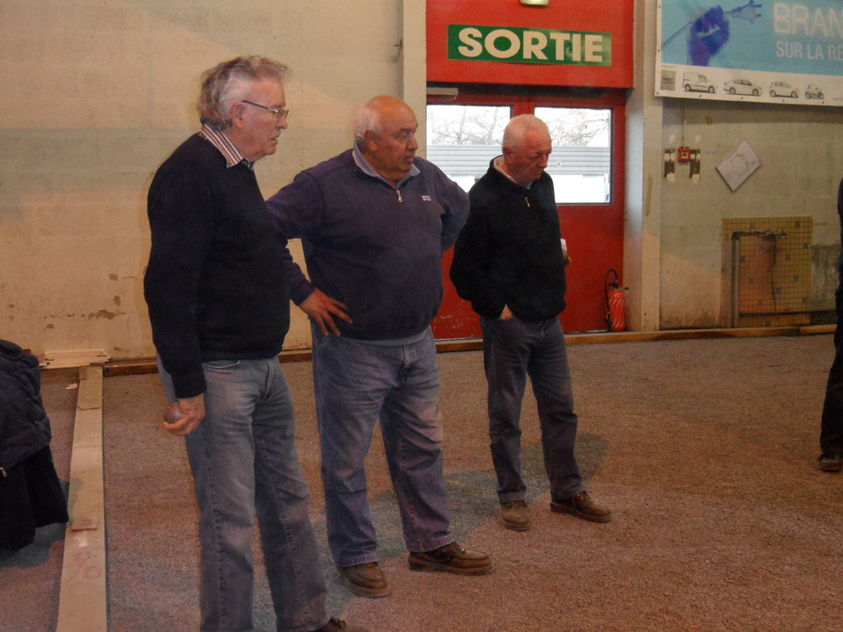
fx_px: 974
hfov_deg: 46.8
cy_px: 316
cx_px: 422
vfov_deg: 36.0
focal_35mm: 40
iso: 480
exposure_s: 1/45
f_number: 3.6
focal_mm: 6.5
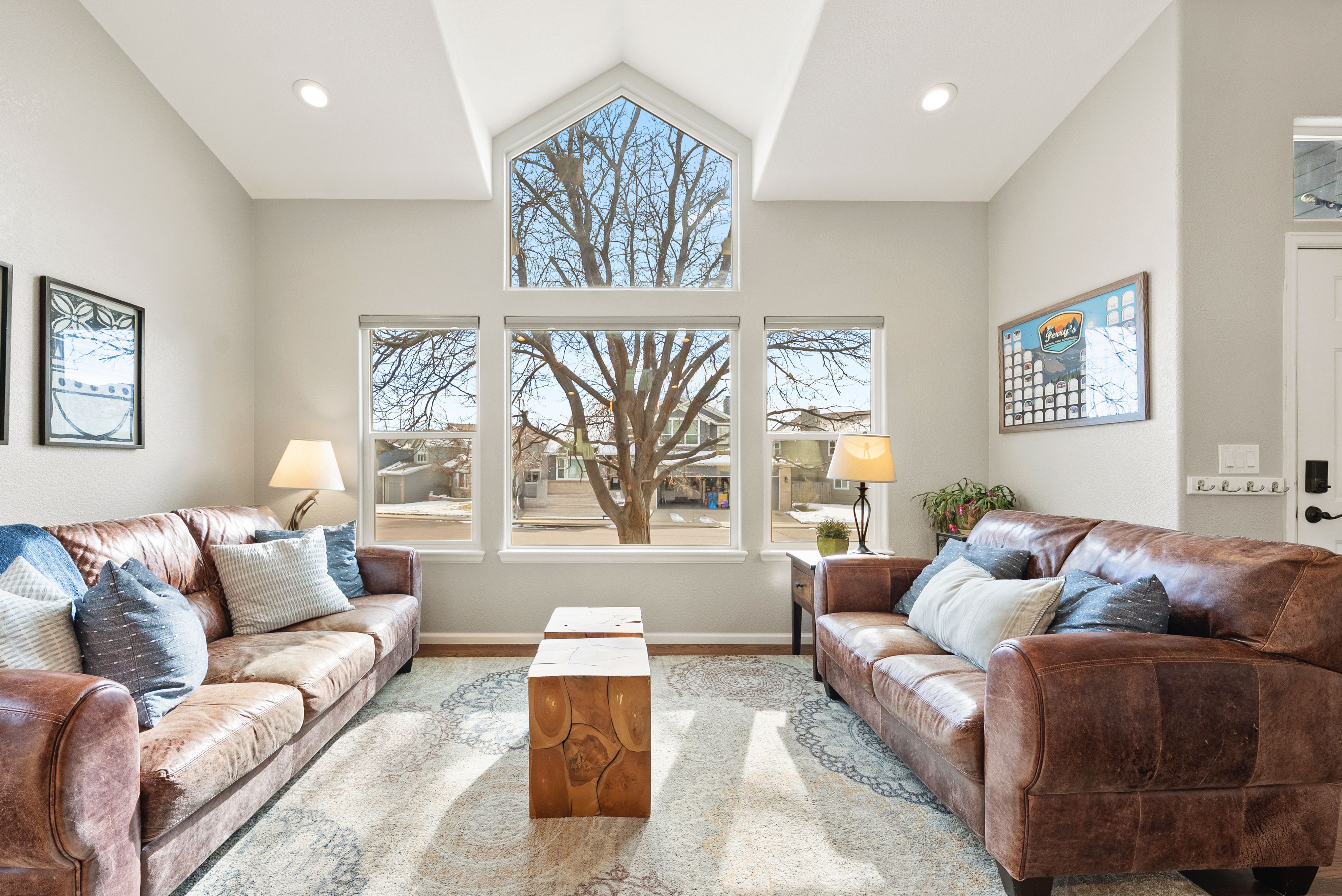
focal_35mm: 15
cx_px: 624
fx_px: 559
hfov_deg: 100.2
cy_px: 465
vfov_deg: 77.4
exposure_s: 1/20
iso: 640
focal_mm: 14
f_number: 8
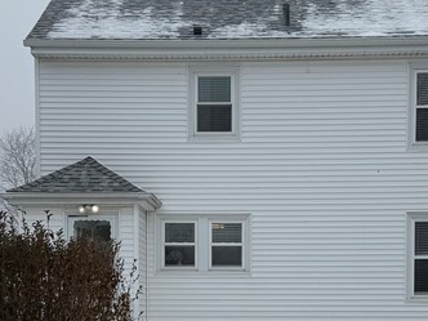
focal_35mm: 74
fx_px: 915
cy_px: 321
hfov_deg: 26.3
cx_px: 229
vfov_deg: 19.3
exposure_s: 1/4608
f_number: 1.78
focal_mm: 6.76
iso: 80
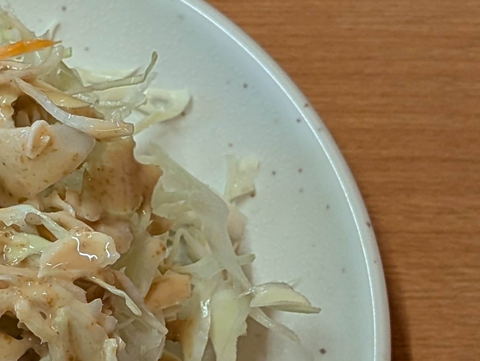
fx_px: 2416
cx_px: -75
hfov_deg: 11.2
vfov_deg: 8.5
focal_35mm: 174
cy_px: 341
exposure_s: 1/40
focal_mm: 6.9
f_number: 1.68
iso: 32
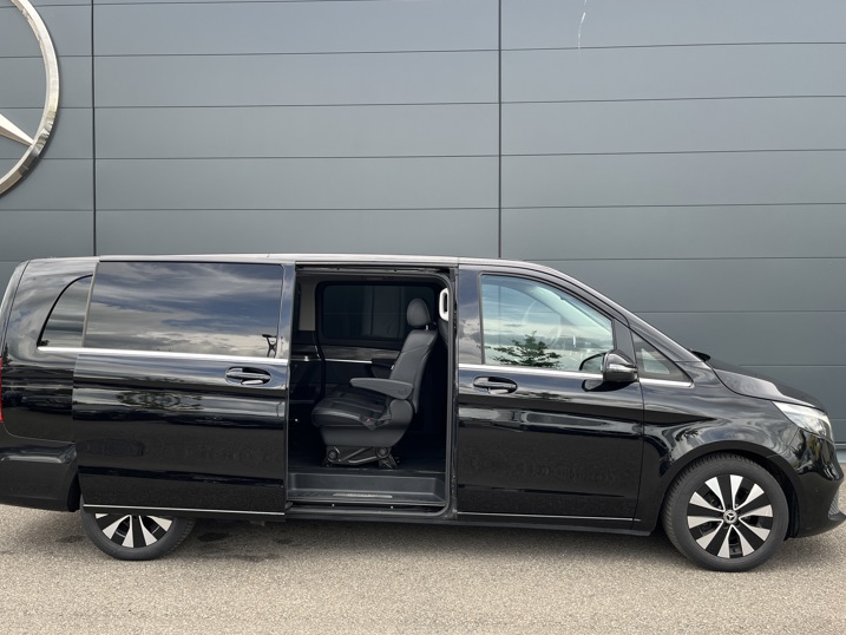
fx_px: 709
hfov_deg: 61.6
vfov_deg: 48.2
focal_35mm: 29
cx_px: 405
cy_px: 322
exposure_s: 1/290
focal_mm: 5.1
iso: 40
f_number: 1.6
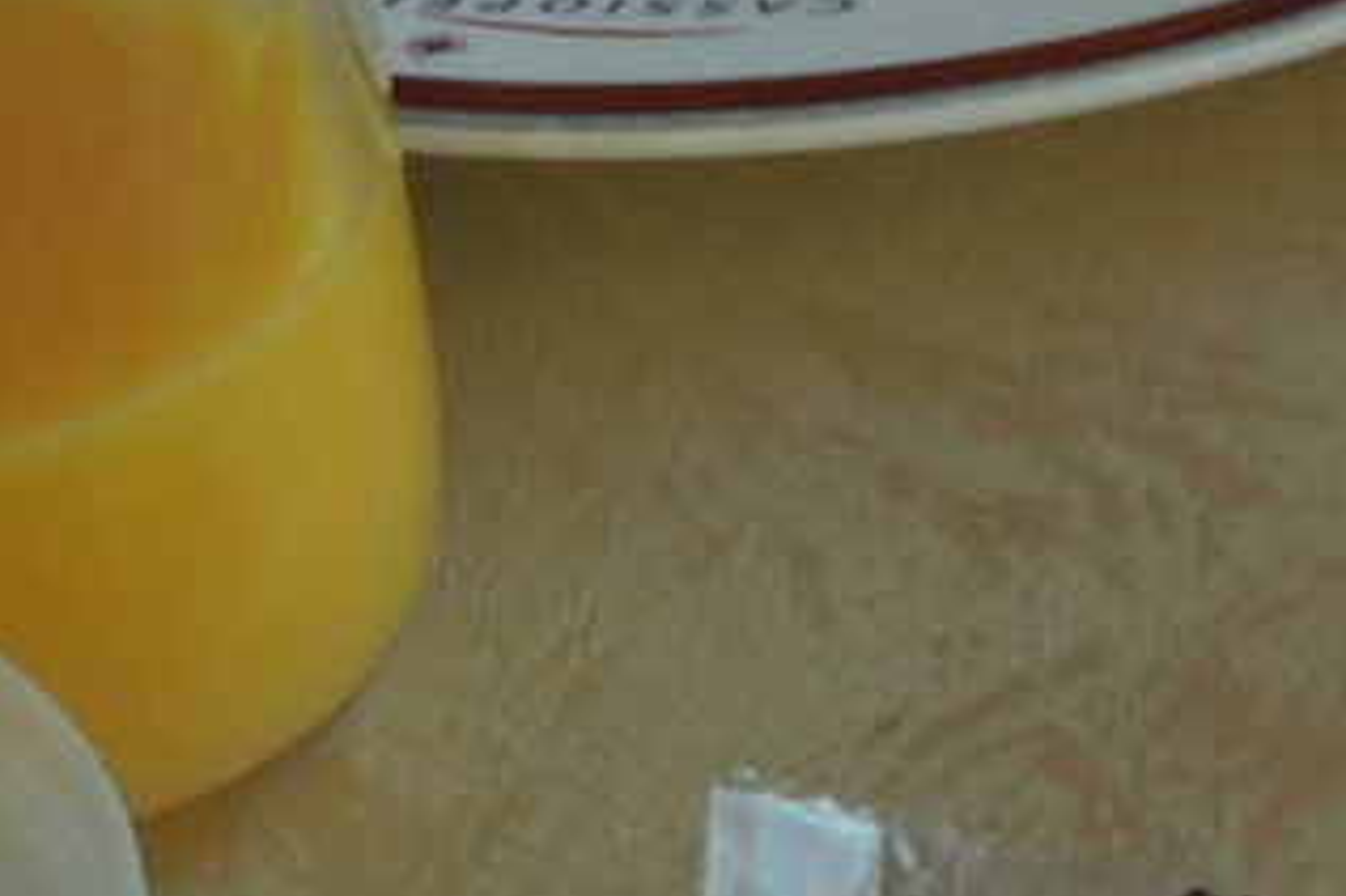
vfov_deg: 9.2
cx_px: 1735
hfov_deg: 13.4
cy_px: -55
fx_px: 5530
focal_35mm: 148
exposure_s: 1/250
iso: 125
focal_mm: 5.9
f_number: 3.7
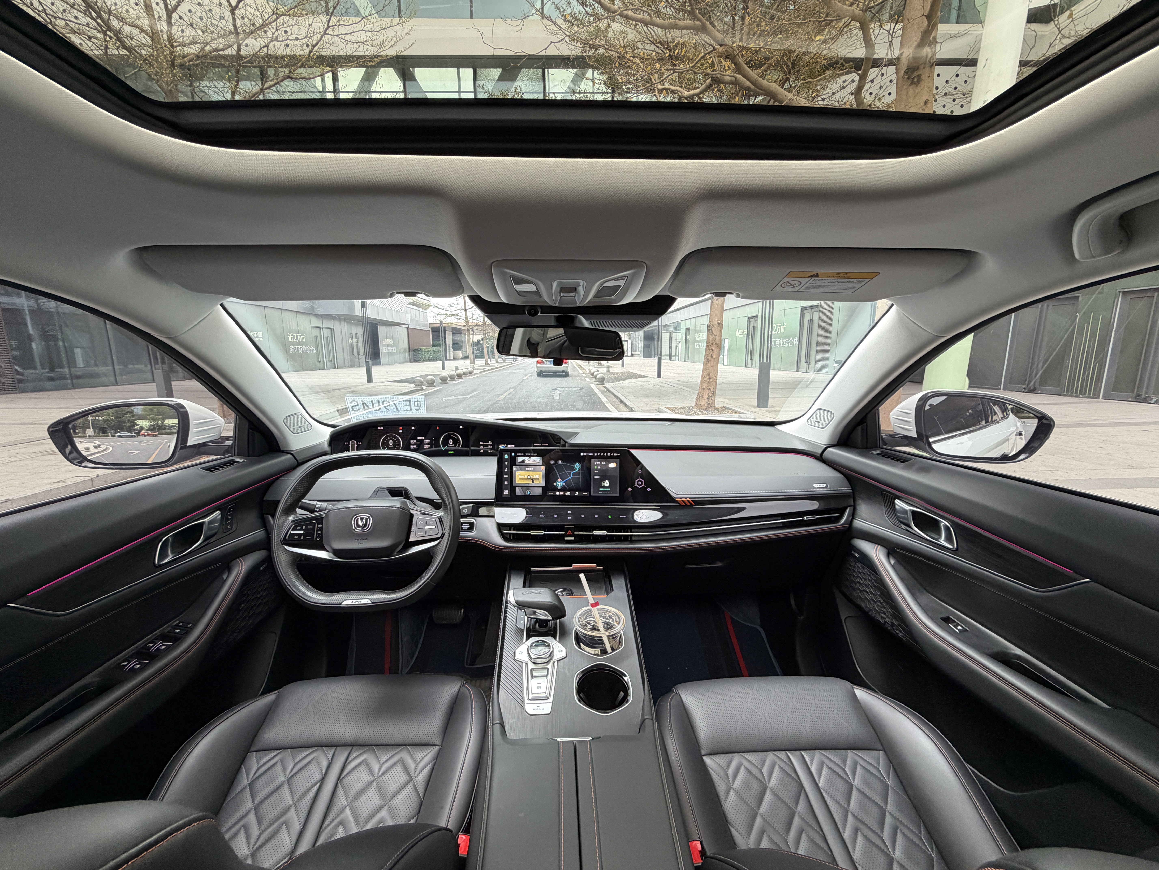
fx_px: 469
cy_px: 435
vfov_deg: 85.7
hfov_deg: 102.1
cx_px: 580
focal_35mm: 14
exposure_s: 1/121
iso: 200
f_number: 2.2
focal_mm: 2.22
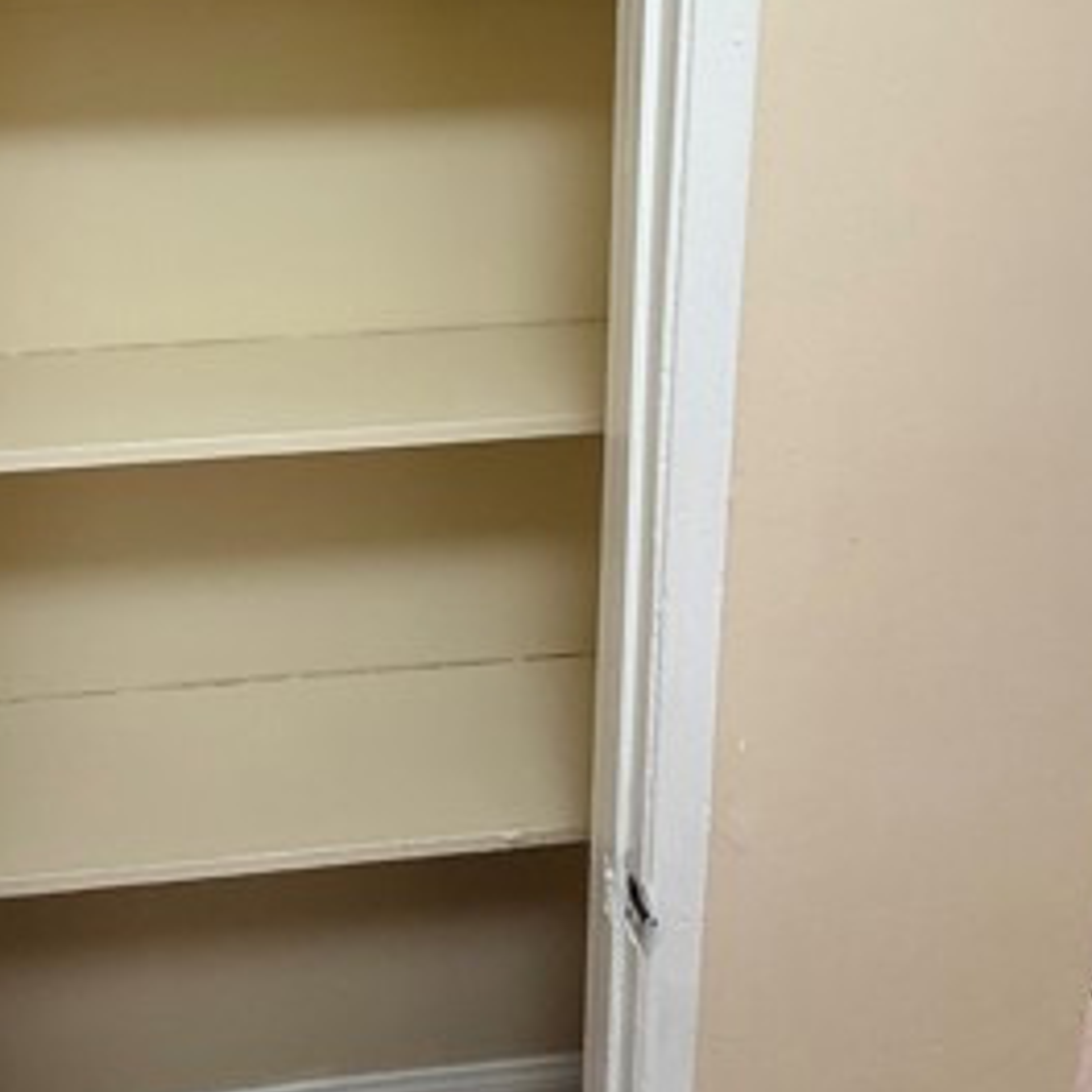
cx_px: 281
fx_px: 1071
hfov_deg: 51.9
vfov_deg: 51.1
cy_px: 240
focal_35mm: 30
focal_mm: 2.22
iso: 200
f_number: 2.2
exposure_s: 1/120
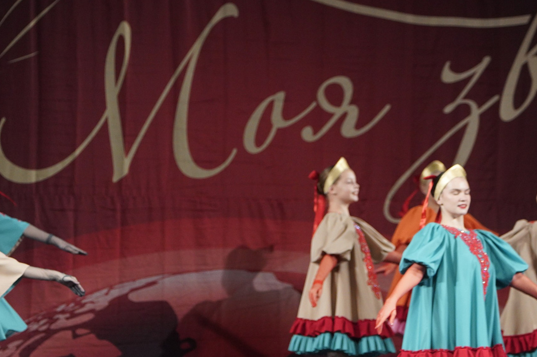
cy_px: 197
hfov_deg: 6.8
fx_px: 4503
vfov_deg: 4.5
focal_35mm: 302
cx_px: 104
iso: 2000
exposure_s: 1/500
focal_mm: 125
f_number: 2.8
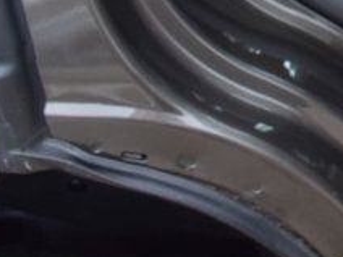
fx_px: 1516
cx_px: 783
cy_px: -281
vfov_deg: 9.0
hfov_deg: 11.1
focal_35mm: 153
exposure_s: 1/60
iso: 400
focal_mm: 22
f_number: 8
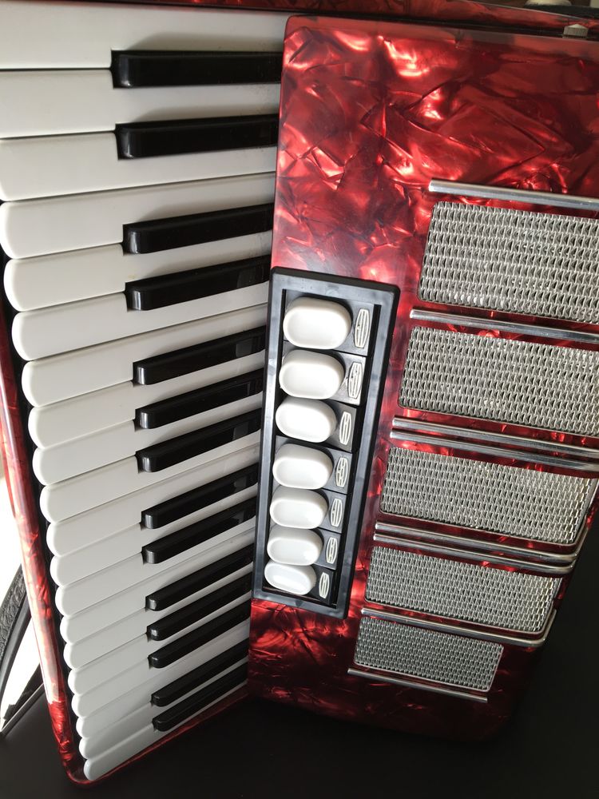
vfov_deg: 61.7
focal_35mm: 29
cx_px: 300
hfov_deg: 48.2
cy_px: 400
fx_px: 669
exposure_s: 1/100
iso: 32
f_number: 2.2
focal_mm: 4.15
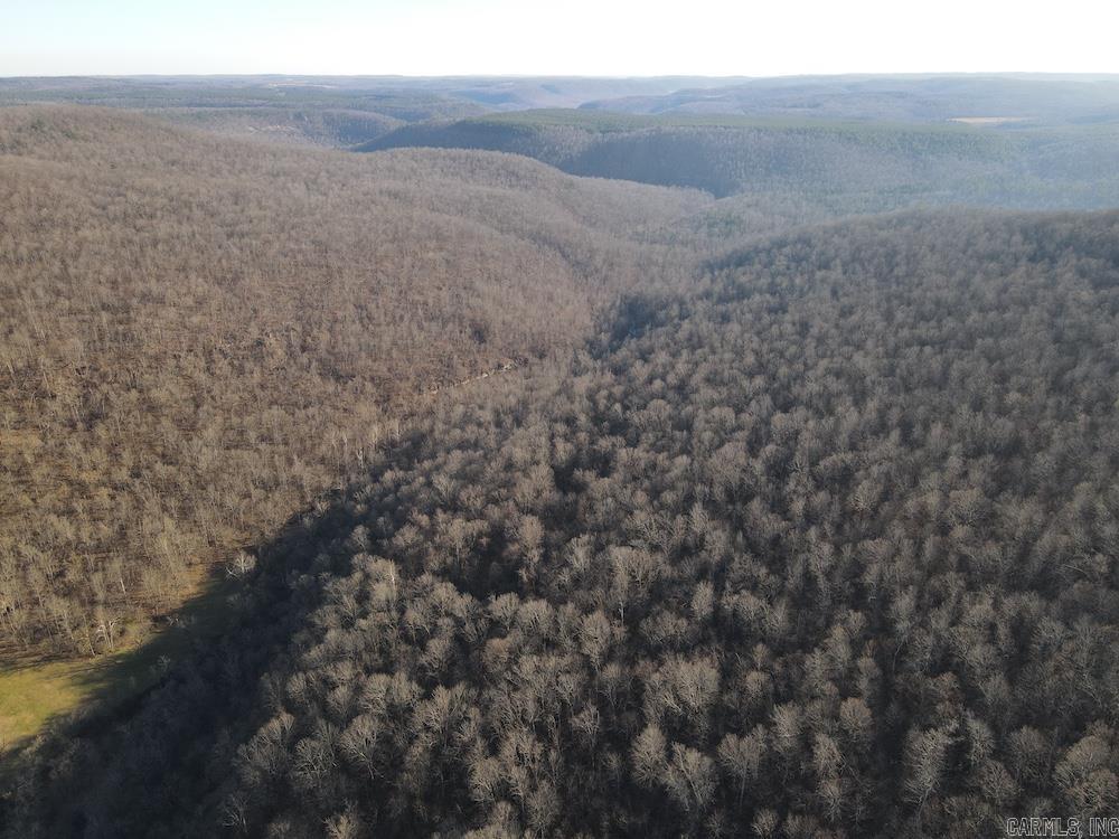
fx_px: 776
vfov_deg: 56.8
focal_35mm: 24
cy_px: 420
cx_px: 560
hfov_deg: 71.6
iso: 100
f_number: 2.8
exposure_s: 1/15
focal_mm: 4.5
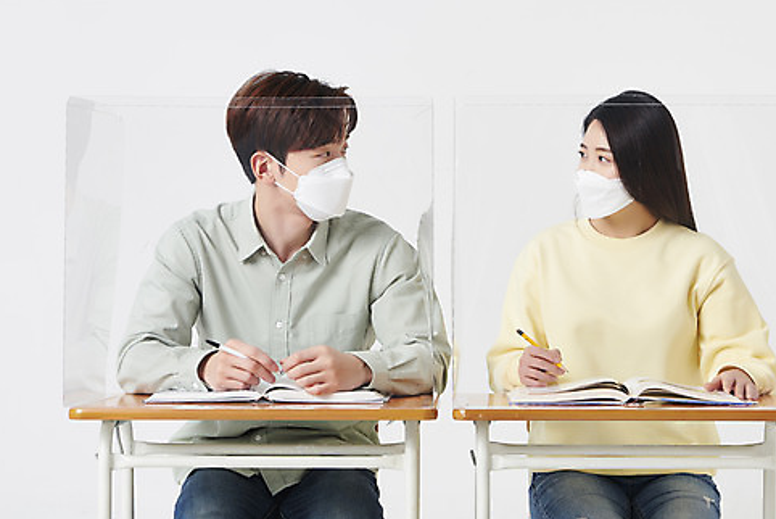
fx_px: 1876
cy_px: 227
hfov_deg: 23.3
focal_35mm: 87
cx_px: 448
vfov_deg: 15.7
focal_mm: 70
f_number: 13
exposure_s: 1/125
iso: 100
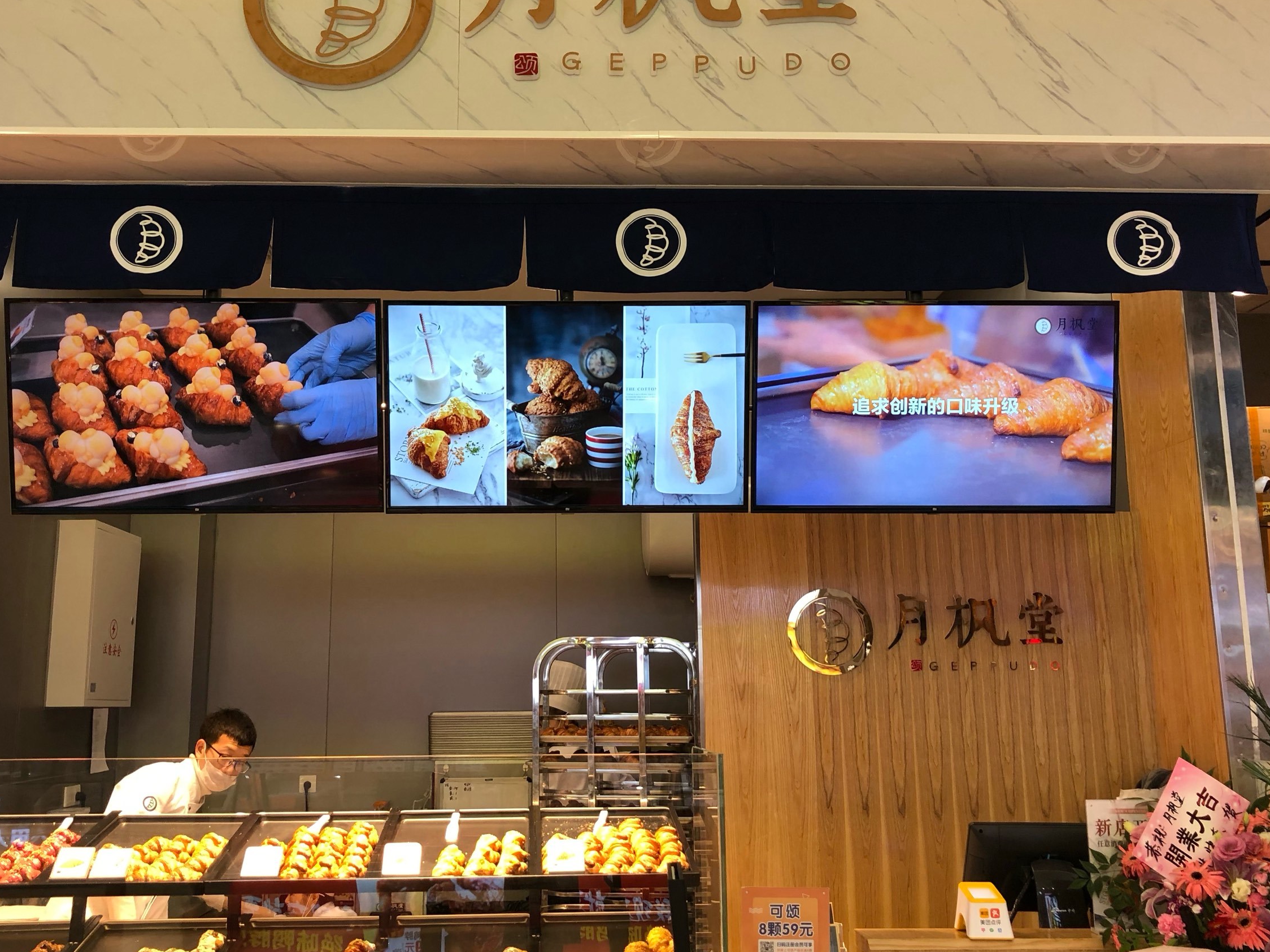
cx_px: 567
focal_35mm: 34
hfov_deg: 53.8
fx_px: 1247
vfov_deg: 41.8
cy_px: 467
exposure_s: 1/33
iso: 32
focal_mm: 4
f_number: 1.8
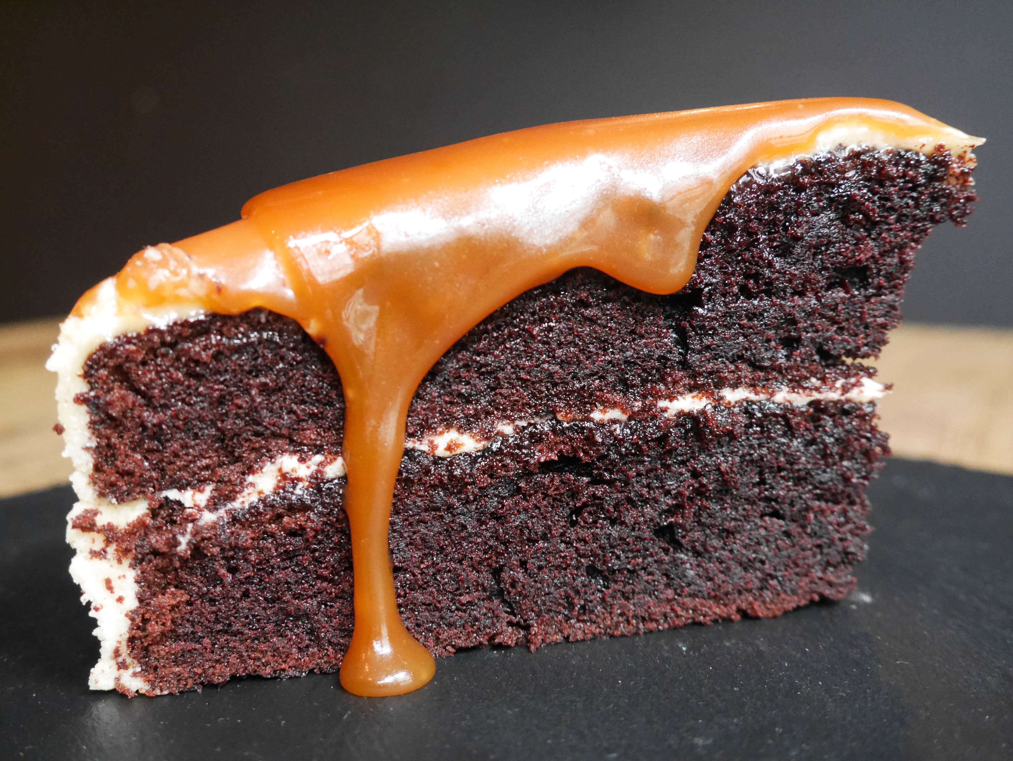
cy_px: 380
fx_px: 1171
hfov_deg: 46.8
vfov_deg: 36.0
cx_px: 506
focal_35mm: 40
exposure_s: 1/60
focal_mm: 20
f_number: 4.4
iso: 3200
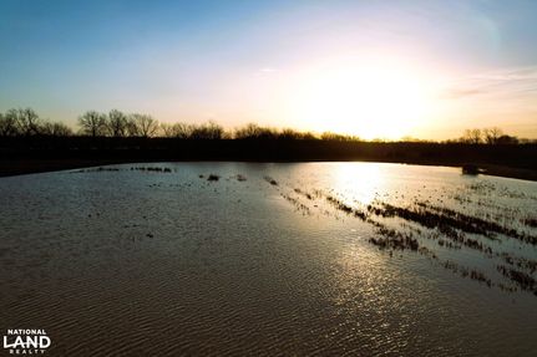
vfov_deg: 57.2
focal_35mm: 22
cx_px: 268
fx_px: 328
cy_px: 178
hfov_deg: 78.6
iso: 110
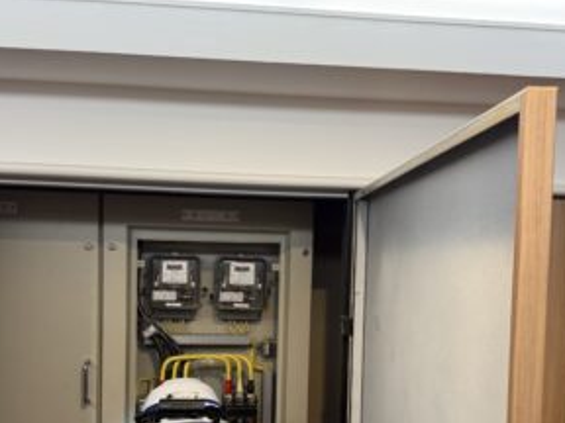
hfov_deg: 46.7
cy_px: 307
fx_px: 653
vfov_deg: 35.3
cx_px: 247
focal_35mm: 40
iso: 200
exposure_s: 1/80
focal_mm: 6.76
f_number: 1.78
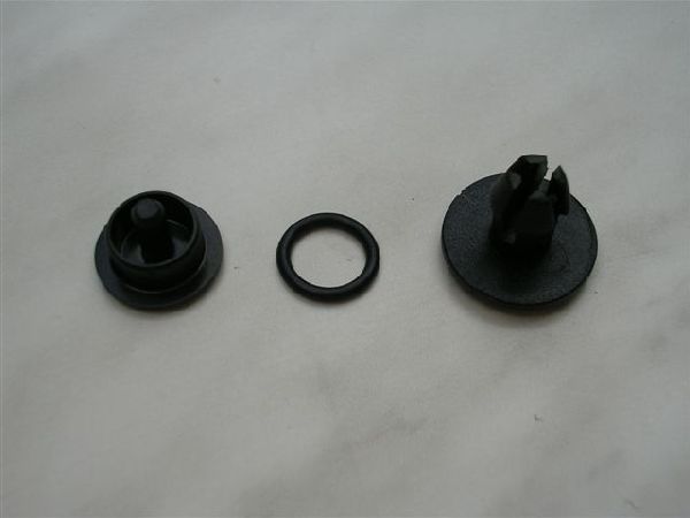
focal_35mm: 53
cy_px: 259
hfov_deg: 36.2
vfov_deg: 27.5
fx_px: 1056
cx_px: 345
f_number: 3.2
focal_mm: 8
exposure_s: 1/514
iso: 50
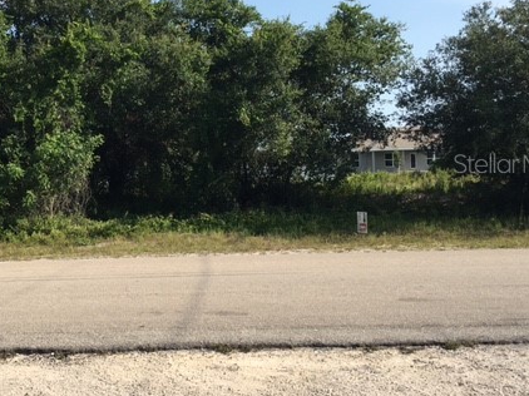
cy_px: 163
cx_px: 170
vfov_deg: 32.8
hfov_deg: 42.3
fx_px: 672
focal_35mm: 44
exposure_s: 1/1221
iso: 25
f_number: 2.2
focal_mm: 4.15
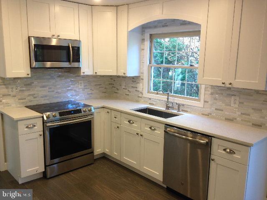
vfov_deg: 42.9
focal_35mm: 33
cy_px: 100
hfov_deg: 55.4
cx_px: 134
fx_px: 255
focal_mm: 4.12
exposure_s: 1/30
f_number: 2.4
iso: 50
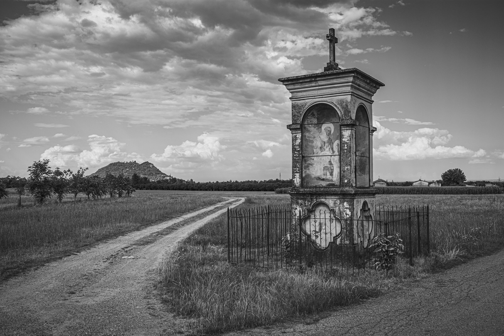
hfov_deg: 54.4
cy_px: 168
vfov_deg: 37.9
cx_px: 252
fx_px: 490
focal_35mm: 35
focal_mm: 23.4
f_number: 8
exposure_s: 1/350
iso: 160
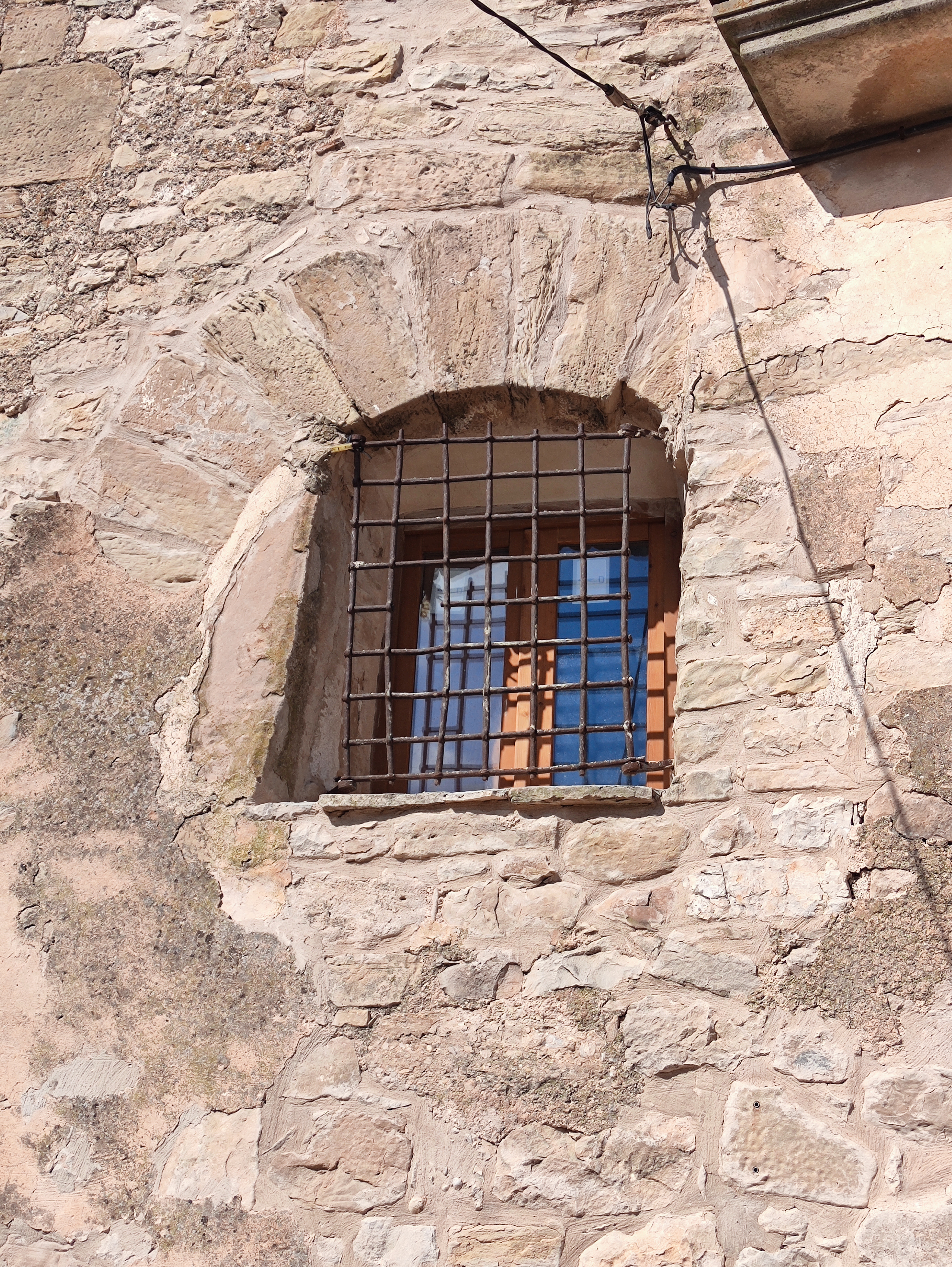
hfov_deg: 28.6
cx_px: 476
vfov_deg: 37.5
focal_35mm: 51
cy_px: 634
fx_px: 1869
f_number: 1.89
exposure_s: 1/1746
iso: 50
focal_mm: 5.43
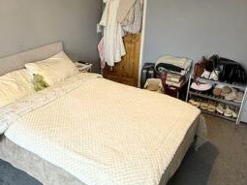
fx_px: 228
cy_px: 77
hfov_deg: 56.4
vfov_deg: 44.0
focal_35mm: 32
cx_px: 99
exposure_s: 1/50
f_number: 2.2
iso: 500
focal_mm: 2.22
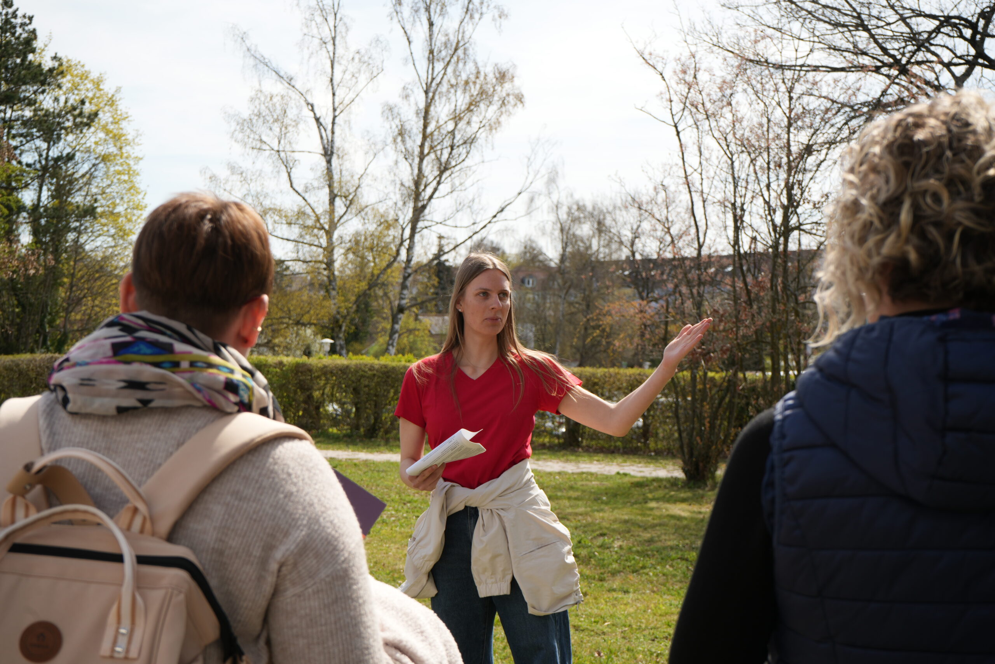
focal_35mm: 57
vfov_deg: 23.8
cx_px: 498
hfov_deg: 35.1
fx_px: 1575
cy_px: 332
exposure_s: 1/200
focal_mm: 57
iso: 100
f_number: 8
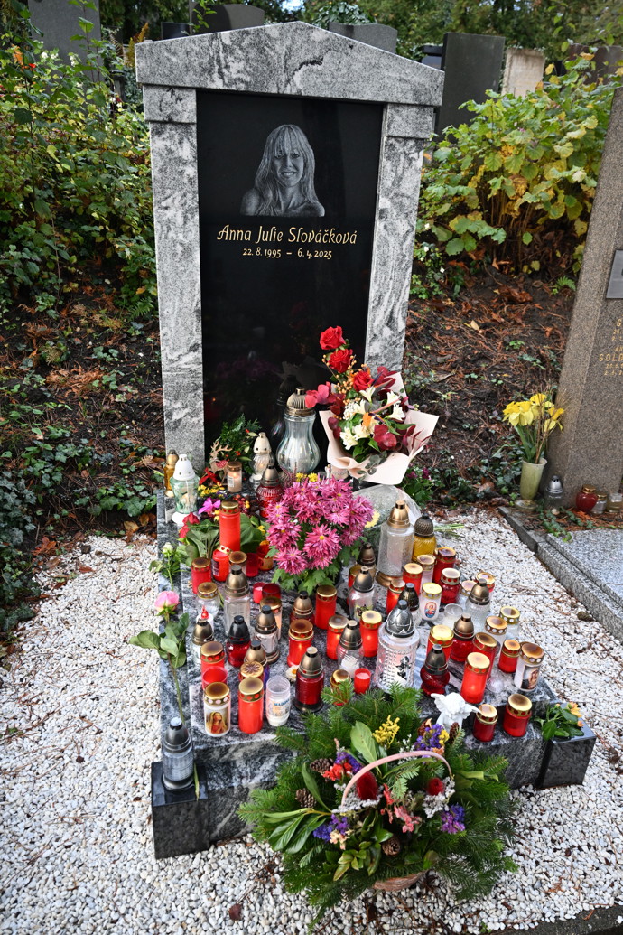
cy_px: 468
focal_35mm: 26
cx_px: 312
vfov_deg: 70.4
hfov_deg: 50.4
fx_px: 662
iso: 1250
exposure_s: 1/320
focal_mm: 25.5
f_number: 4
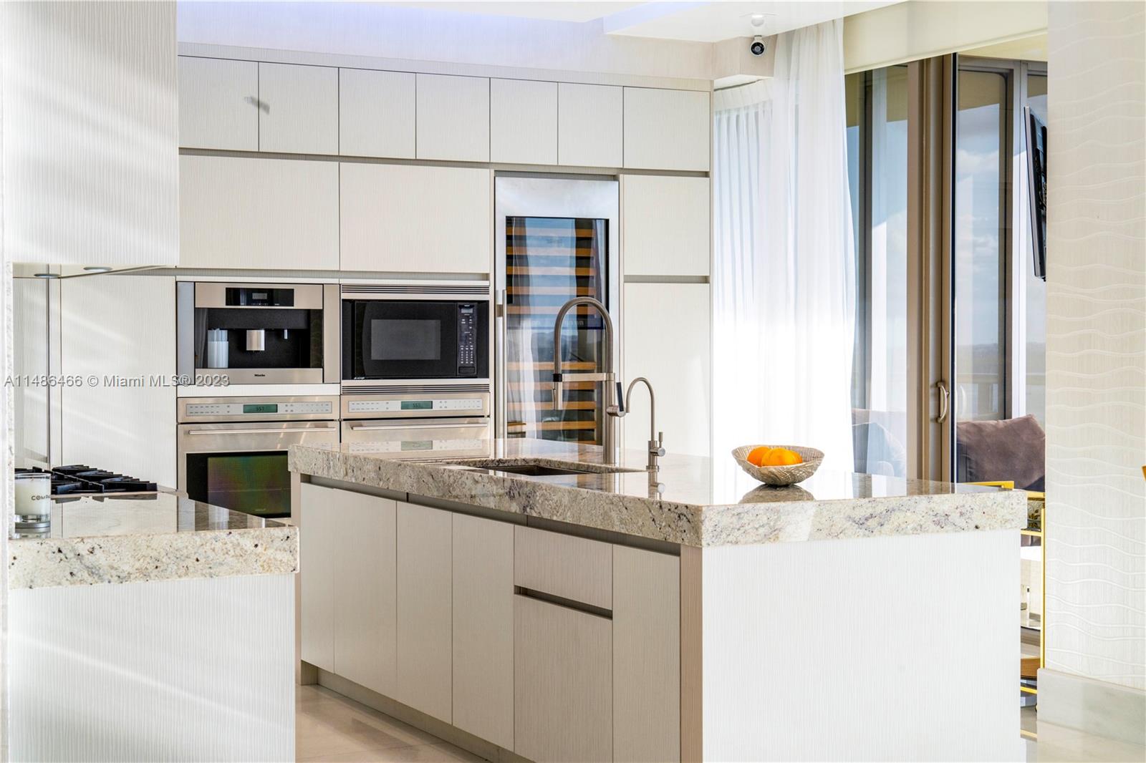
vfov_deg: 24.6
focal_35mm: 55
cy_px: 382
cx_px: 573
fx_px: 1750
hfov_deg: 36.3
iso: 250
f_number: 11
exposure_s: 1/40
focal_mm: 55
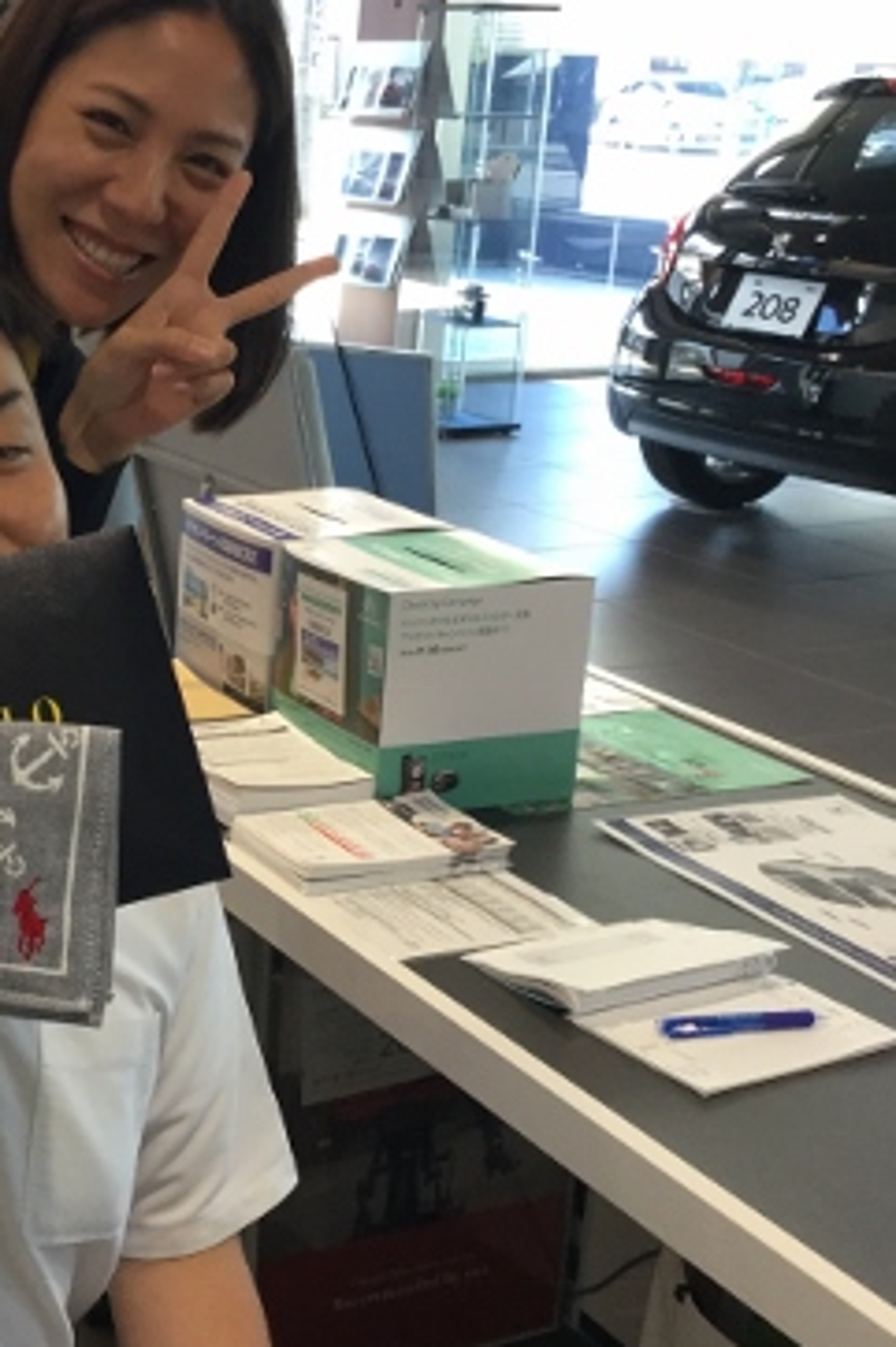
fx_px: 2130
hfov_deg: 23.0
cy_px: 740
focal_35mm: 57
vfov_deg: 35.0
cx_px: 45
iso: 25
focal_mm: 3.3
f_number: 2.4
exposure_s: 1/30
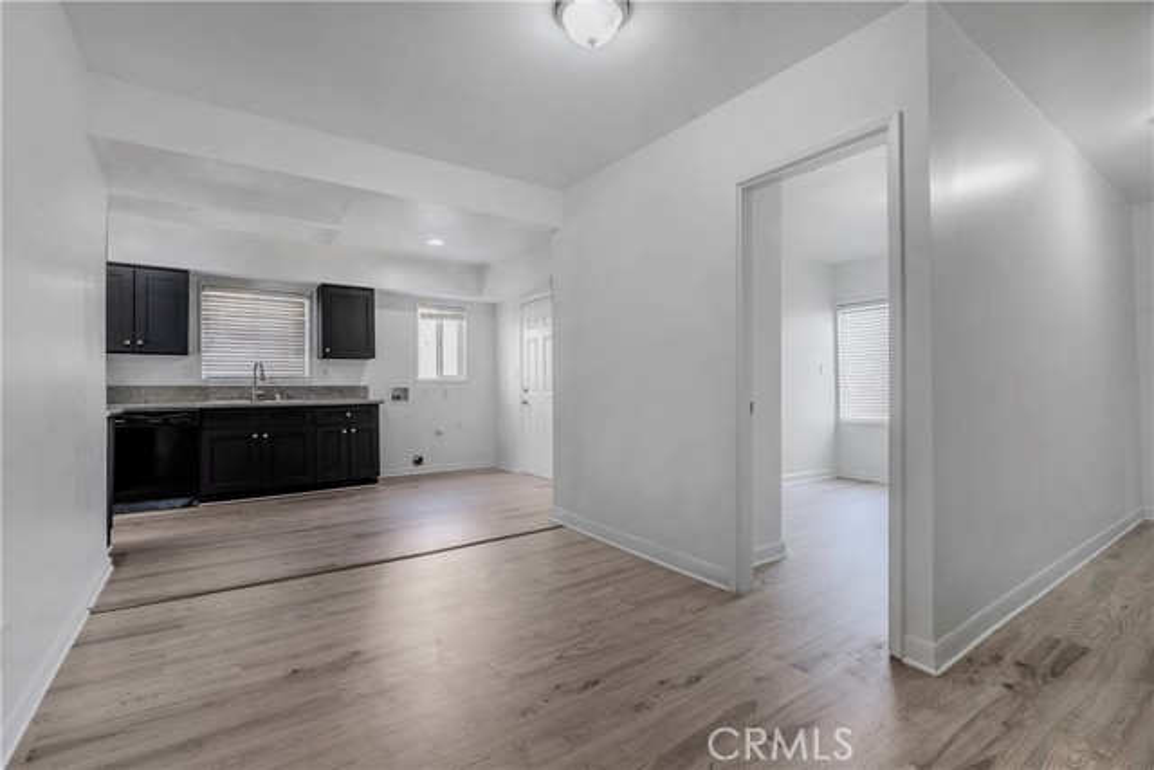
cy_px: 385
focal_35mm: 16
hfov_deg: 96.7
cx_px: 577
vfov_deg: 73.8
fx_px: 513
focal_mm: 16
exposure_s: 1/8
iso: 100
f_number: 7.1
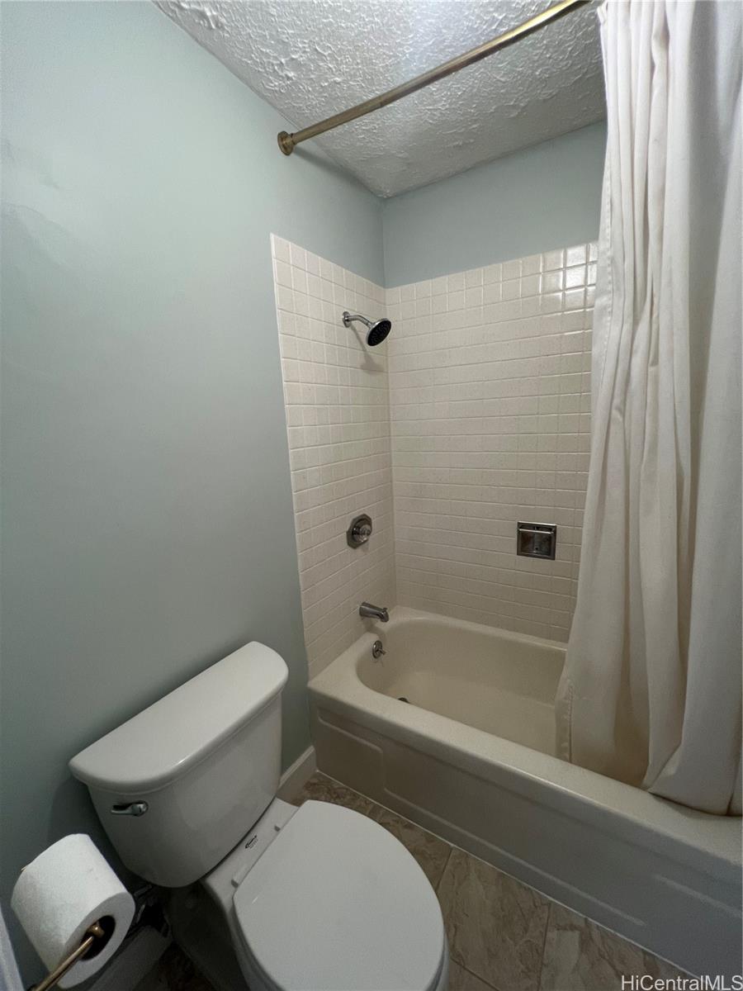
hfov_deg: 89.9
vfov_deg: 106.2
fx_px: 372
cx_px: 372
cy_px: 496
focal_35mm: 13
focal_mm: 1.57
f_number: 1.8
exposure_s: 1/60
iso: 160
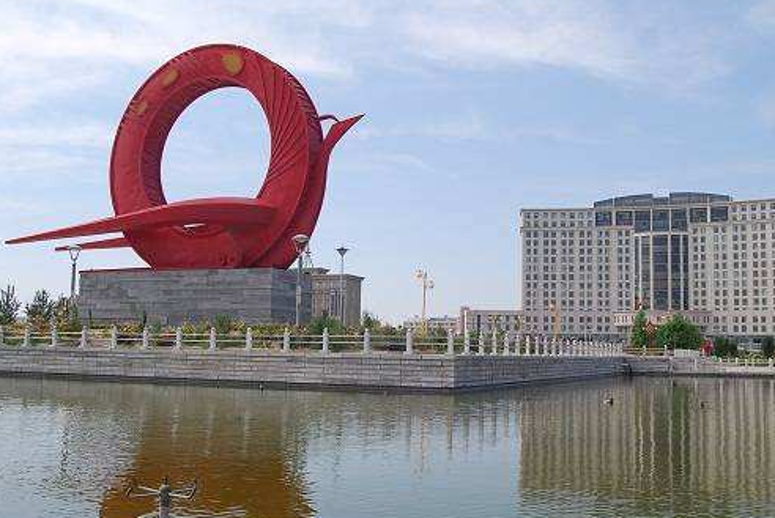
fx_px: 840
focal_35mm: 39
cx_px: 401
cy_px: 267
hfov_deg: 49.5
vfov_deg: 34.3
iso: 100
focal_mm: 22
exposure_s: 1/200
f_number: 7.1
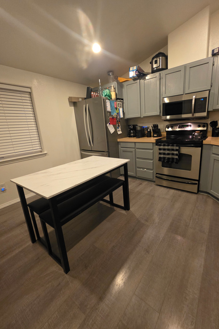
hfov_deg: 80.8
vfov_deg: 104.2
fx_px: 128
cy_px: 159
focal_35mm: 14
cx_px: 123
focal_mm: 2.2
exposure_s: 1/60
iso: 800
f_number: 1.9
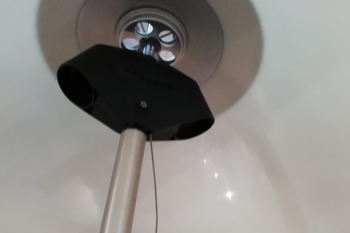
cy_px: 156
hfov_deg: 57.2
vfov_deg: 39.5
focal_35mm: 33
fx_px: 321
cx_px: 168
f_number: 2.2
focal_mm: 3.46
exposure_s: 1/16.7
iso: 400
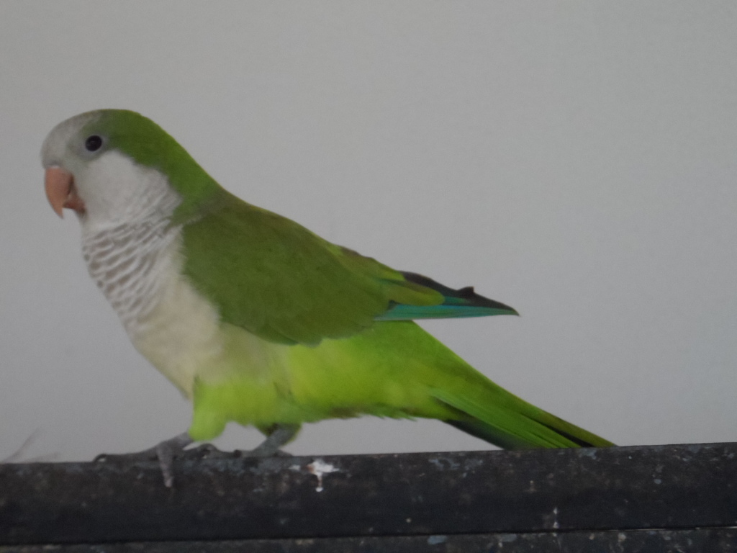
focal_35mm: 120
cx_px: 368
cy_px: 276
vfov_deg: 12.3
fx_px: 2555
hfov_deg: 16.4
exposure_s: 1/60
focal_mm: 19.5
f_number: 4.6
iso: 800
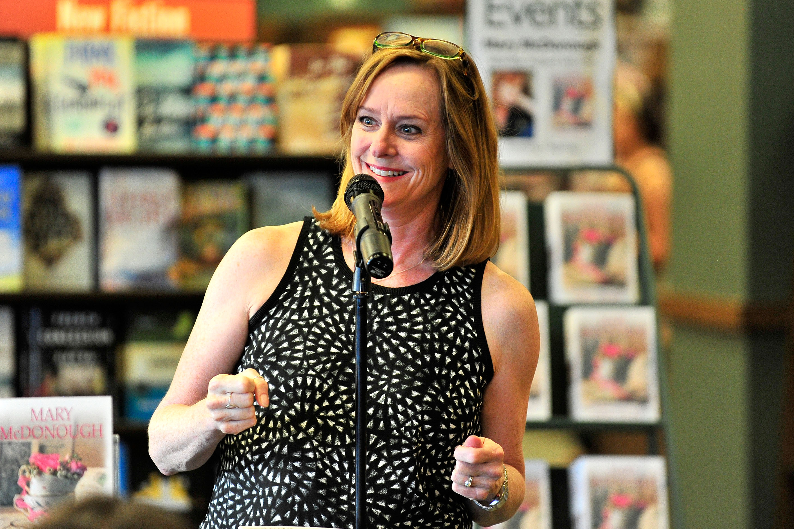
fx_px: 4697
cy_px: 258
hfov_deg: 9.7
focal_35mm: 213
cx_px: 375
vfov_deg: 6.4
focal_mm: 200
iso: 2500
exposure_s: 1/250
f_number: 2.8
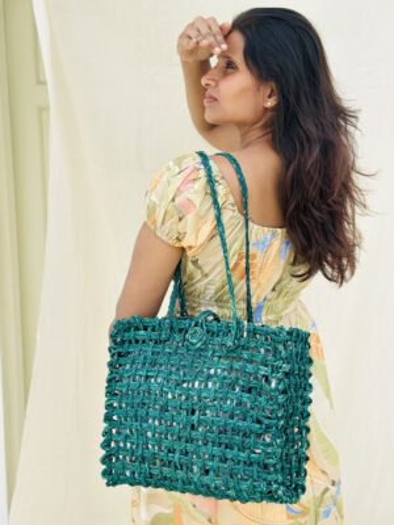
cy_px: 262
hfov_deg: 30.3
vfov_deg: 39.7
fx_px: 728
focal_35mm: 48
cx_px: 197
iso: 100
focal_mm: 6.86
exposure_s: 1/3058
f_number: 1.78
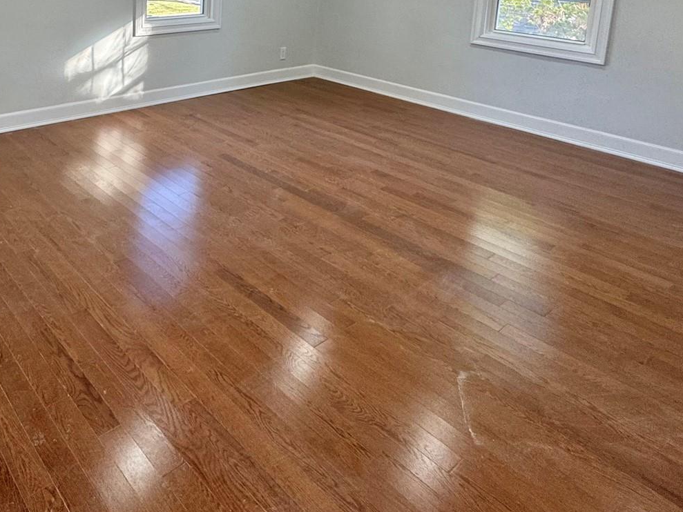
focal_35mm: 29
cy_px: 29
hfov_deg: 58.3
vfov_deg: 43.1
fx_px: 572
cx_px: 167
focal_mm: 2.22
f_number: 2.2
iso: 160
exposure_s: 1/120
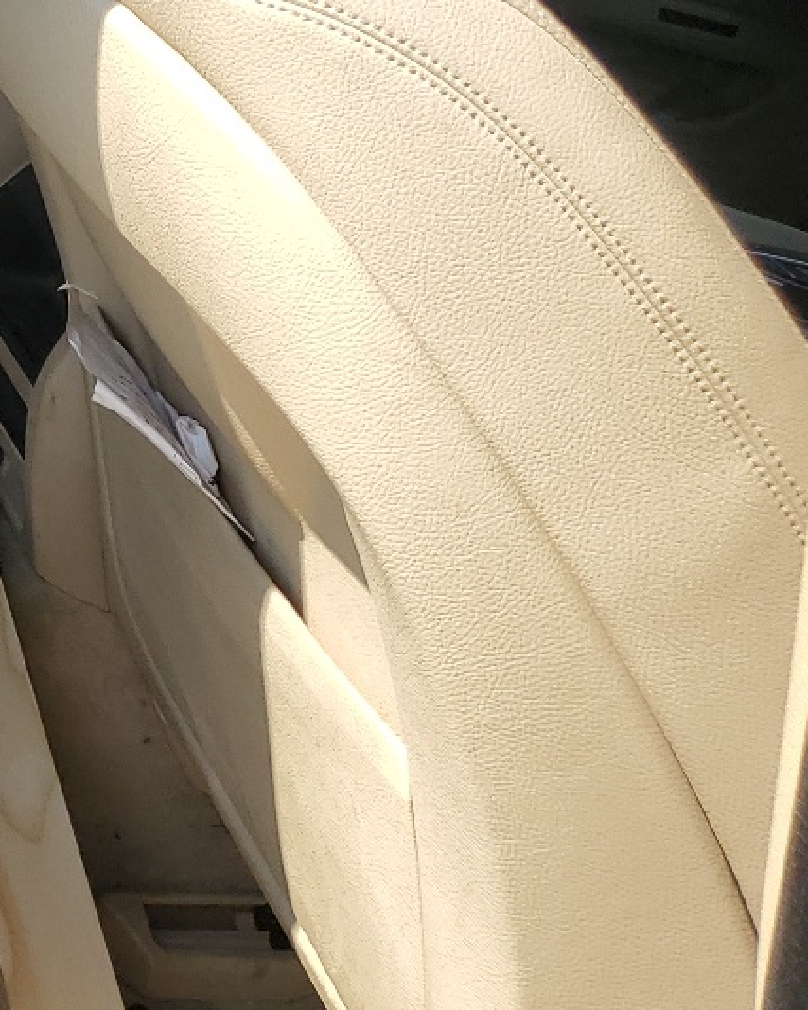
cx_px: -568
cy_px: 13
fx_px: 2272
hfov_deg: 17.2
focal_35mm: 76
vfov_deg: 24.0
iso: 50
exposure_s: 1/1429
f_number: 1.5
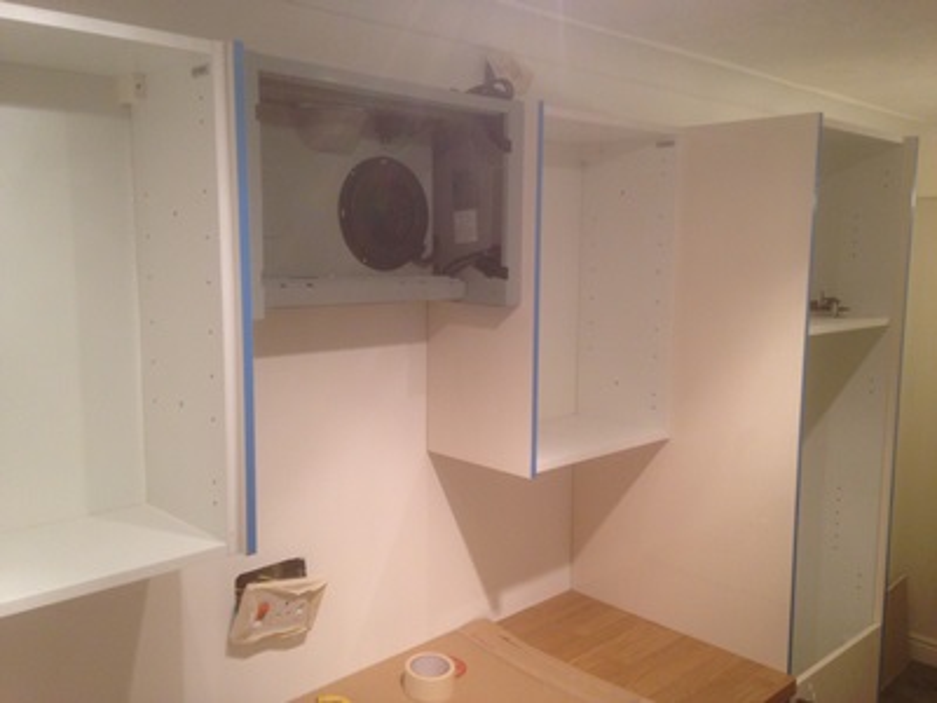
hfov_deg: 55.4
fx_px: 893
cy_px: 352
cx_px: 468
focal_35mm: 33
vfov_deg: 42.9
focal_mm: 4.12
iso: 100
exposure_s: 1/20
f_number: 2.4
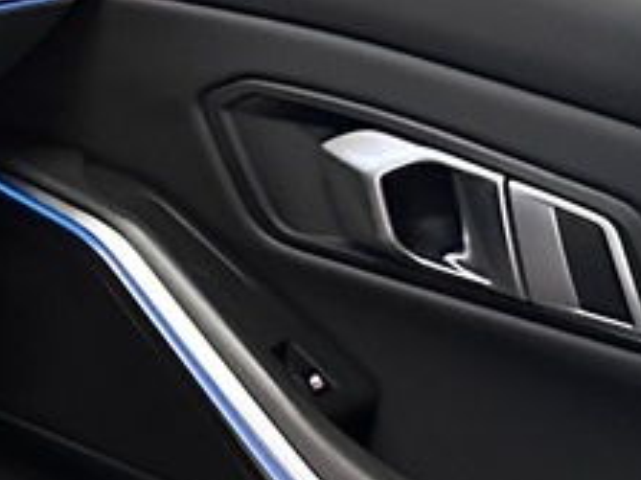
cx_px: -1112
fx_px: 2869
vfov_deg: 8.9
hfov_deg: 10.2
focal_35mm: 155
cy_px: 997
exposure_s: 1/46
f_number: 1.78
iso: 1000
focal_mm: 6.86
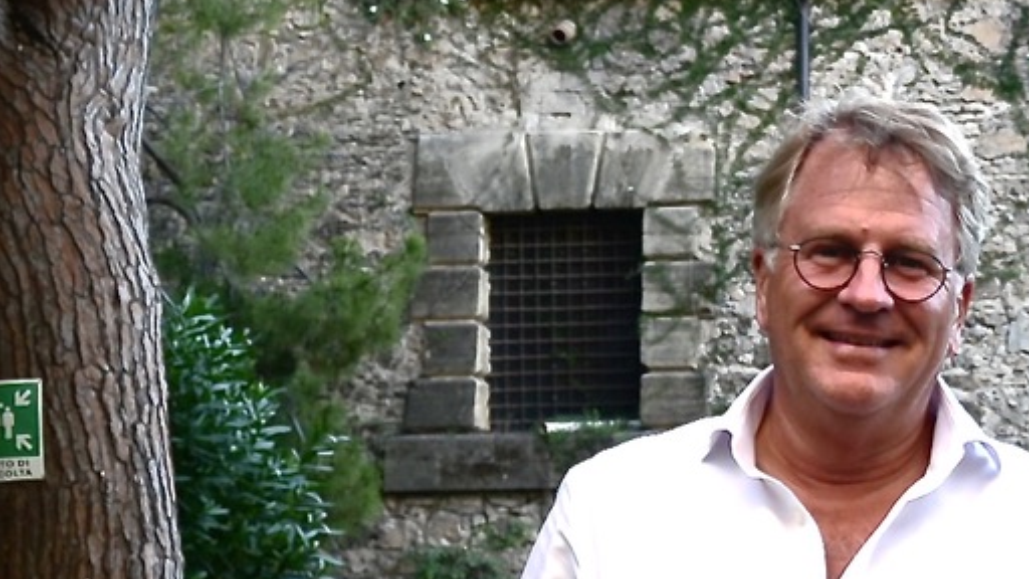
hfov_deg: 20.9
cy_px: 334
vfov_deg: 12.1
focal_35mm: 100
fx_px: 2728
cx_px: 929
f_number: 6.3
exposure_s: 1/50
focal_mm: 30
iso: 200
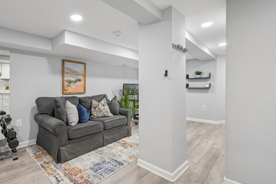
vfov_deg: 67.4
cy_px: 87
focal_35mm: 18
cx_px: 103
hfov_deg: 88.1
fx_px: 138
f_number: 7.1
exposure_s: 1/25
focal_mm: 14
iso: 400
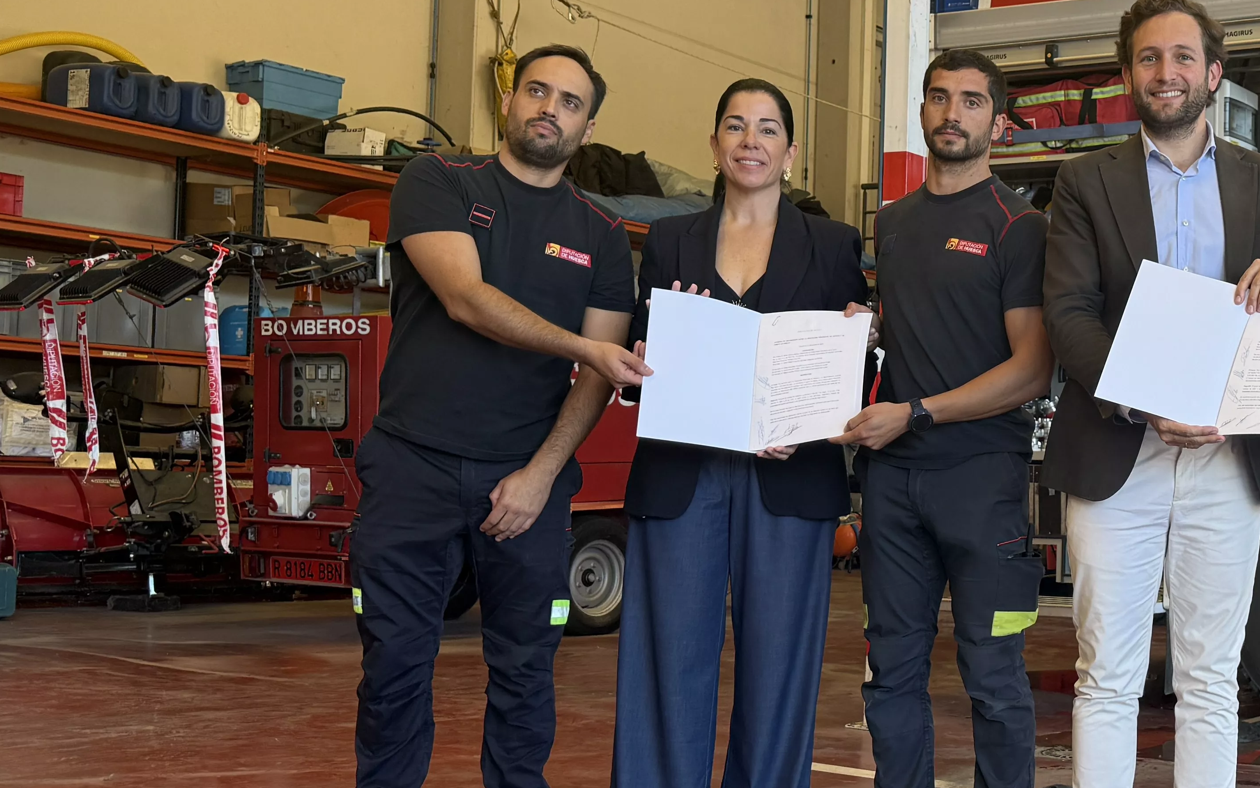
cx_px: 1168
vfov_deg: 25.3
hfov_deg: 36.7
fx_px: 1751
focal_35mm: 51
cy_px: 434
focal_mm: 6.76
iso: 125
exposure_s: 1/147
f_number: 1.78
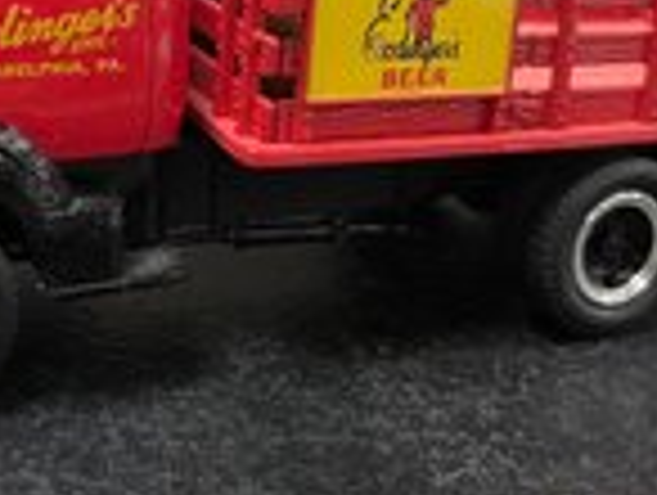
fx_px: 1160
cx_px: 286
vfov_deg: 23.2
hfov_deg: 31.6
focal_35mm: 61
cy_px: 11
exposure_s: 1/60
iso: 200
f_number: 1.6
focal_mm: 4.2
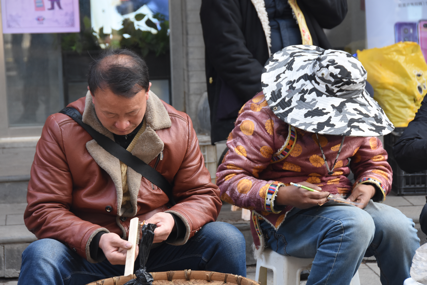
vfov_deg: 8.7
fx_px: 1868
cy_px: 142
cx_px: 214
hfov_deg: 13.0
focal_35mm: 158
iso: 800
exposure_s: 1/250
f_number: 8
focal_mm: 105
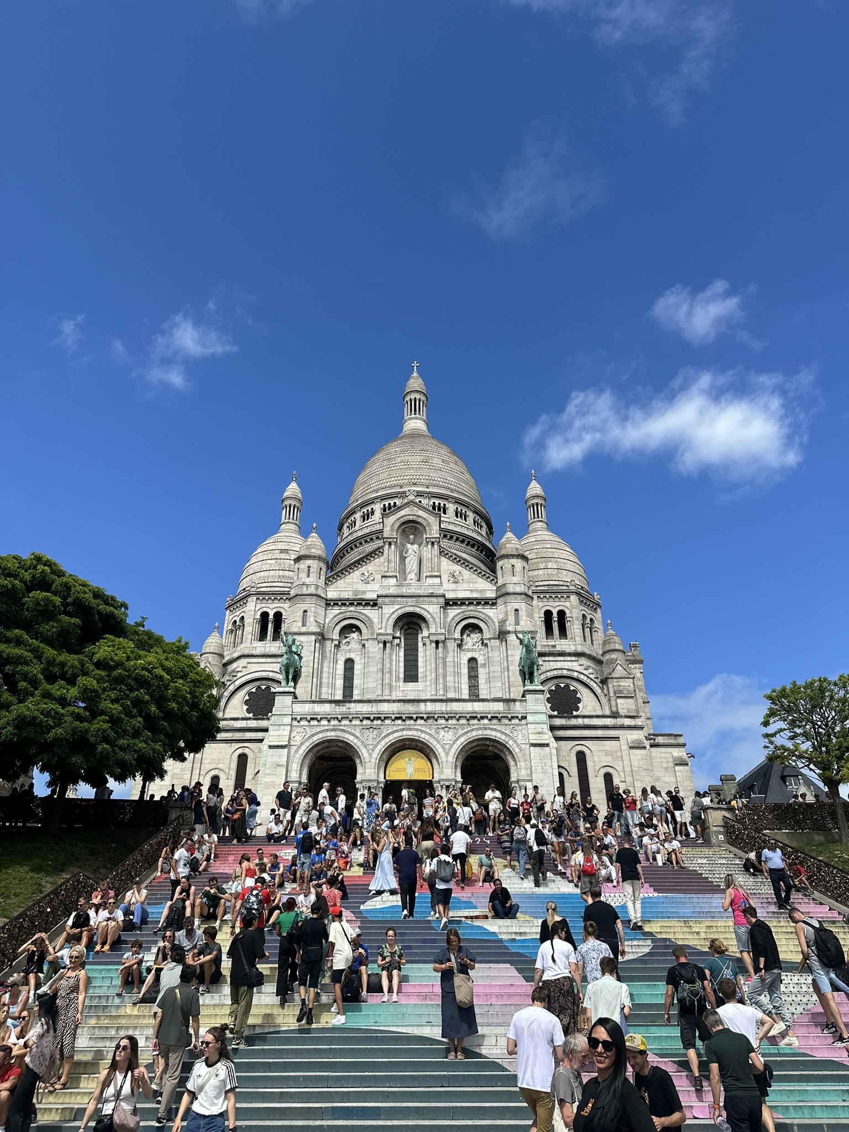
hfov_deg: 56.8
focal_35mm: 24
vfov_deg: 71.6
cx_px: 424
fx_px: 785
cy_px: 566
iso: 80
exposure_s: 1/6623
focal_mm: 6.86
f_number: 1.78
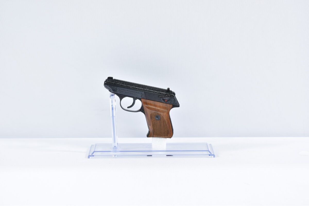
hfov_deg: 27.0
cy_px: 103
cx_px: 154
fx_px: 644
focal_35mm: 75
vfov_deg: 18.2
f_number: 5.6
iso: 640
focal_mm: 50
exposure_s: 1/20
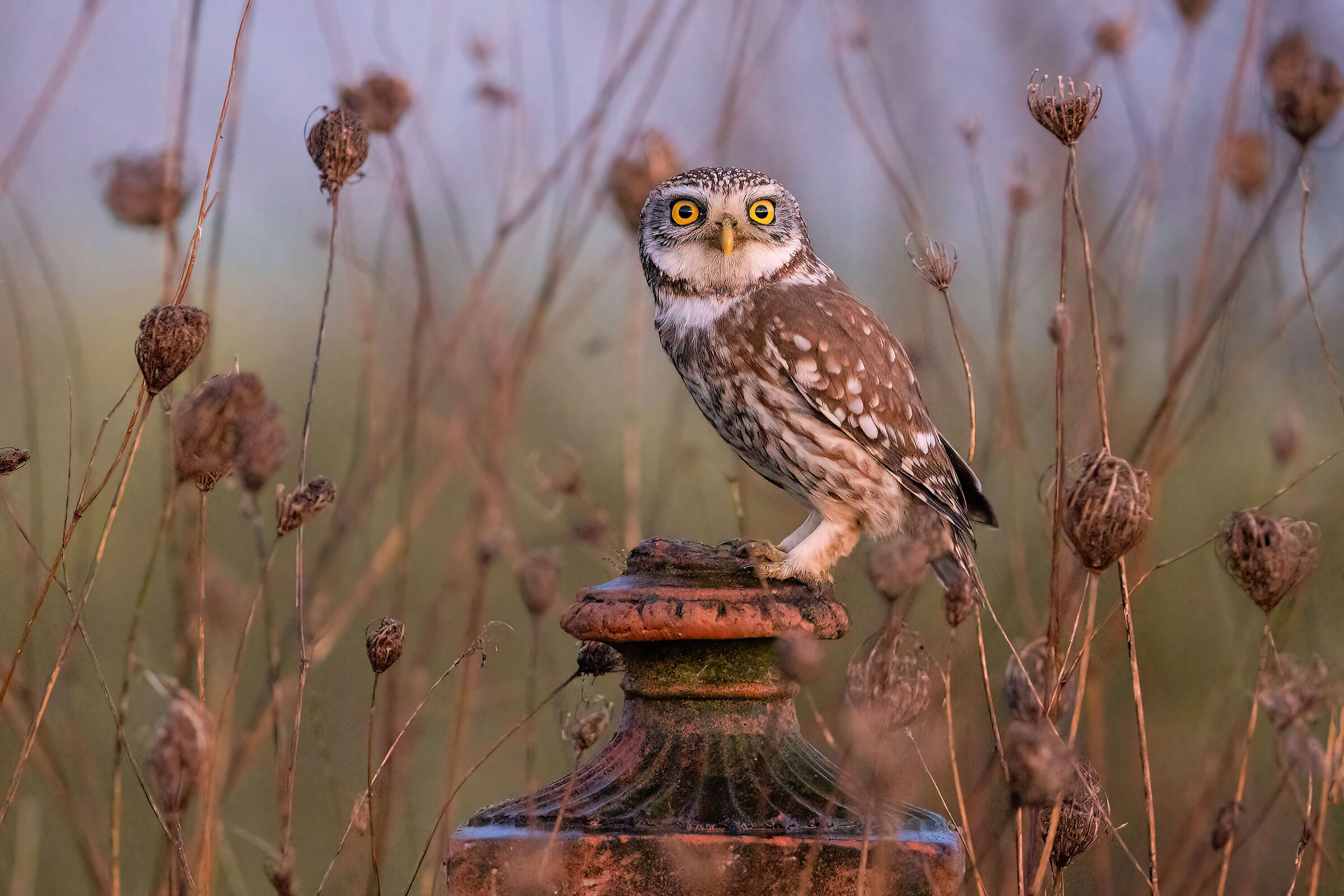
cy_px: 448
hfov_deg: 3.9
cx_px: 672
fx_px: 19748
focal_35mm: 529
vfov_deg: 2.6
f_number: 6.3
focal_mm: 353
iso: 16000
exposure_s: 1/15
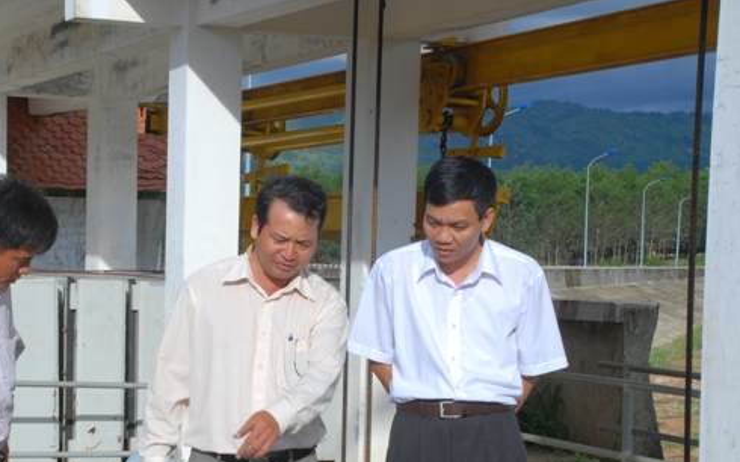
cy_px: 310
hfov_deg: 21.6
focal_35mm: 96
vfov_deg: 13.6
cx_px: 261
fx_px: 1936
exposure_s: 1/250
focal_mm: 48
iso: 250
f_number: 13
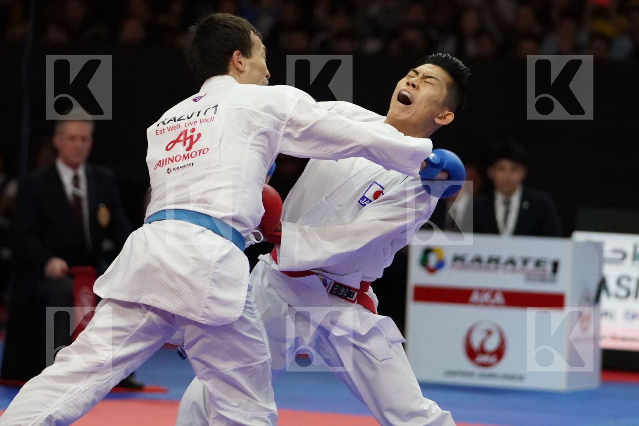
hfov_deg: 11.1
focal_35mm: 186
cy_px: 213
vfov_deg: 7.4
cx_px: 320
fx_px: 3301
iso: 6400
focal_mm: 124
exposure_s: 1/1000
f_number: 2.8
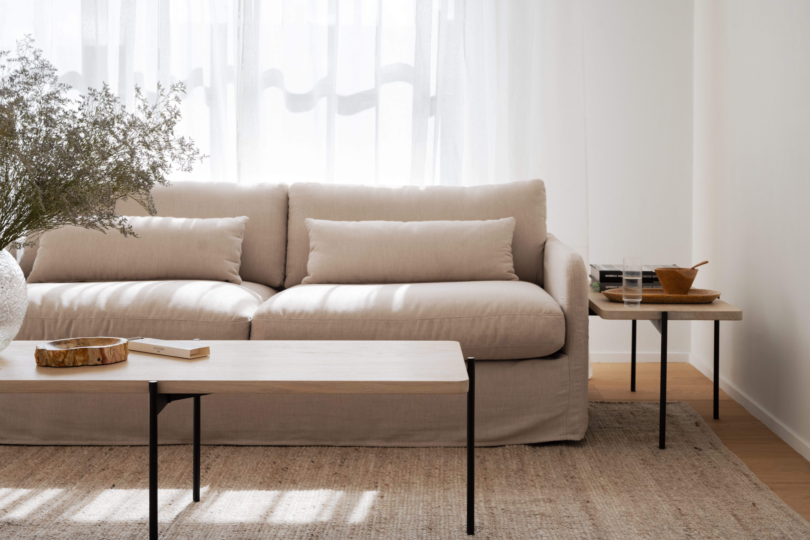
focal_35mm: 49
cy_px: 269
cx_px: 414
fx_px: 1102
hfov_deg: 40.3
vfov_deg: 27.5
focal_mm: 47
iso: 250
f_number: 6.3
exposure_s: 1/500
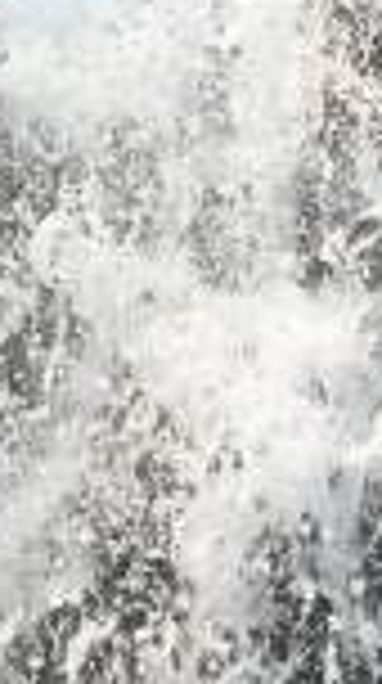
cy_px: -747
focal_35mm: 213
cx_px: 656
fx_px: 3853
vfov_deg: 9.4
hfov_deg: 5.6
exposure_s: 1/1799
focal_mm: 4.15
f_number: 2.2
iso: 32
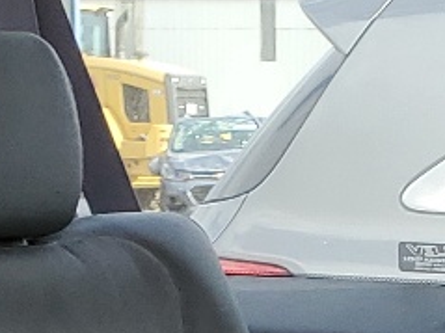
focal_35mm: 174
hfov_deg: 11.3
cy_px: 774
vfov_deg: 7.9
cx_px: 363
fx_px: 2236
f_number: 1.5
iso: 52
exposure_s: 1/120
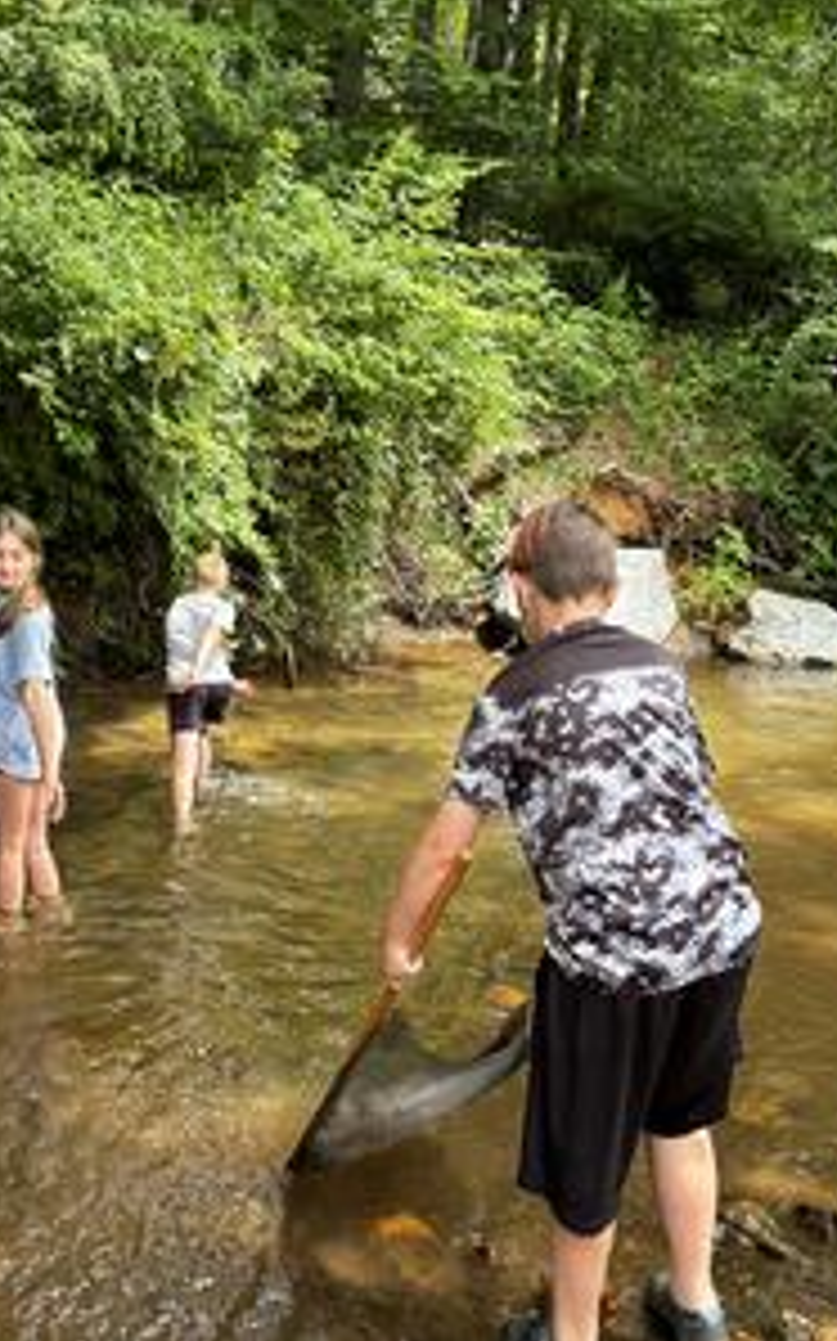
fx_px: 1352
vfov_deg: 52.8
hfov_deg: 34.2
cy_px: 670
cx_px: 292
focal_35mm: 37
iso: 50
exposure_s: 1/121
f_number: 1.6
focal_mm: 5.96
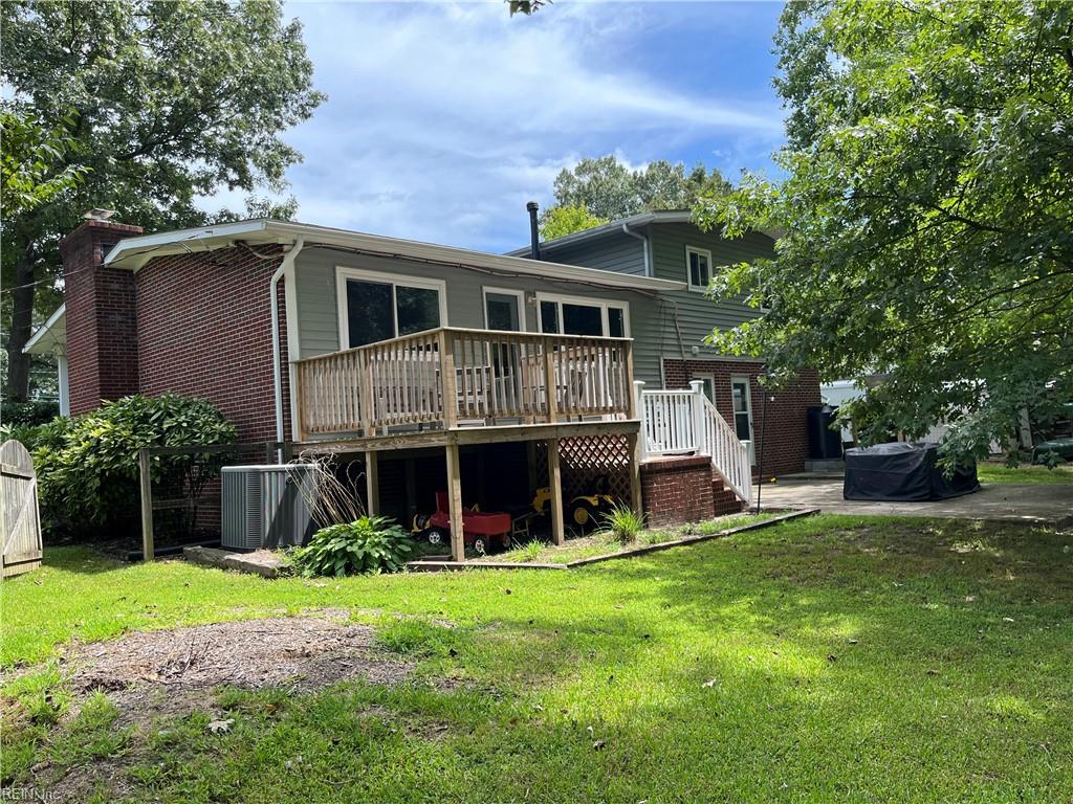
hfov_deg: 67.3
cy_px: 402
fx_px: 806
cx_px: 536
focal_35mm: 26
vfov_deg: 53.1
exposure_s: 1/1212
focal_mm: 5.1
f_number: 1.6
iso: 50
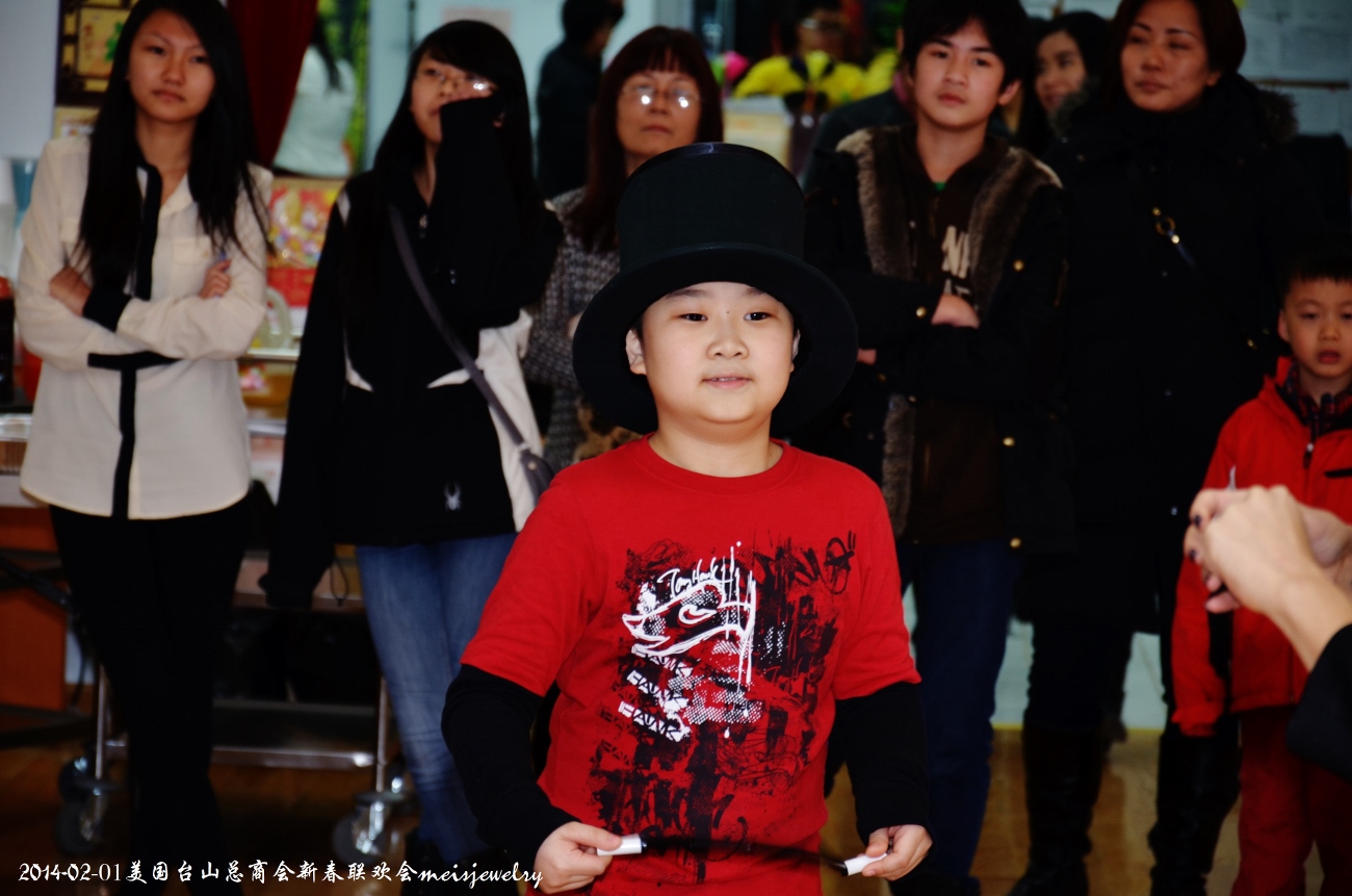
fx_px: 5903
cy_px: 448
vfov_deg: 8.7
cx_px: 676
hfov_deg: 13.1
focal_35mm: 158
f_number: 5.6
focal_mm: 105
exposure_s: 1/60
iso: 200
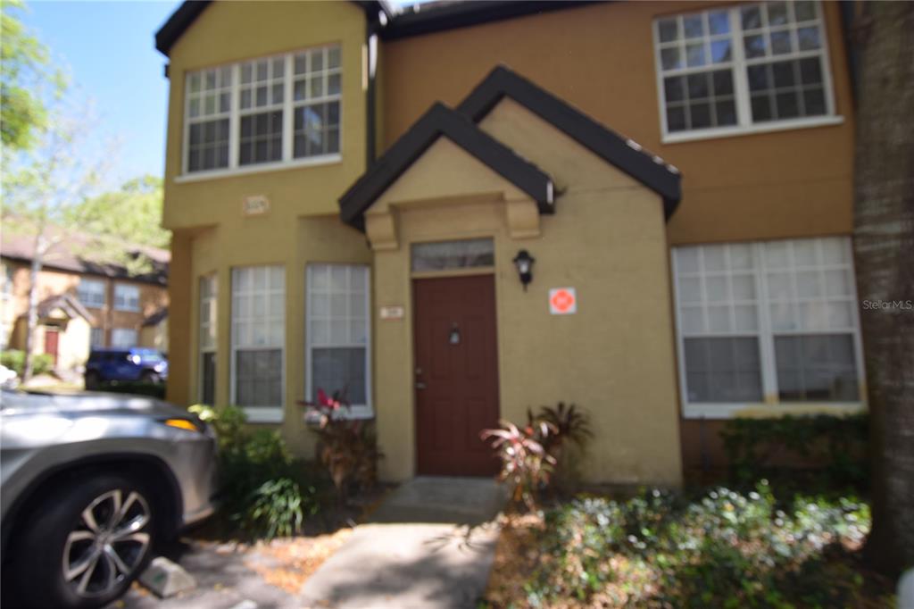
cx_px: 457
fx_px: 495
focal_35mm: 20
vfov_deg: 63.2
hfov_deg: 85.4
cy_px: 304
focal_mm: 13
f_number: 5.6
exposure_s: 1/125
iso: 110
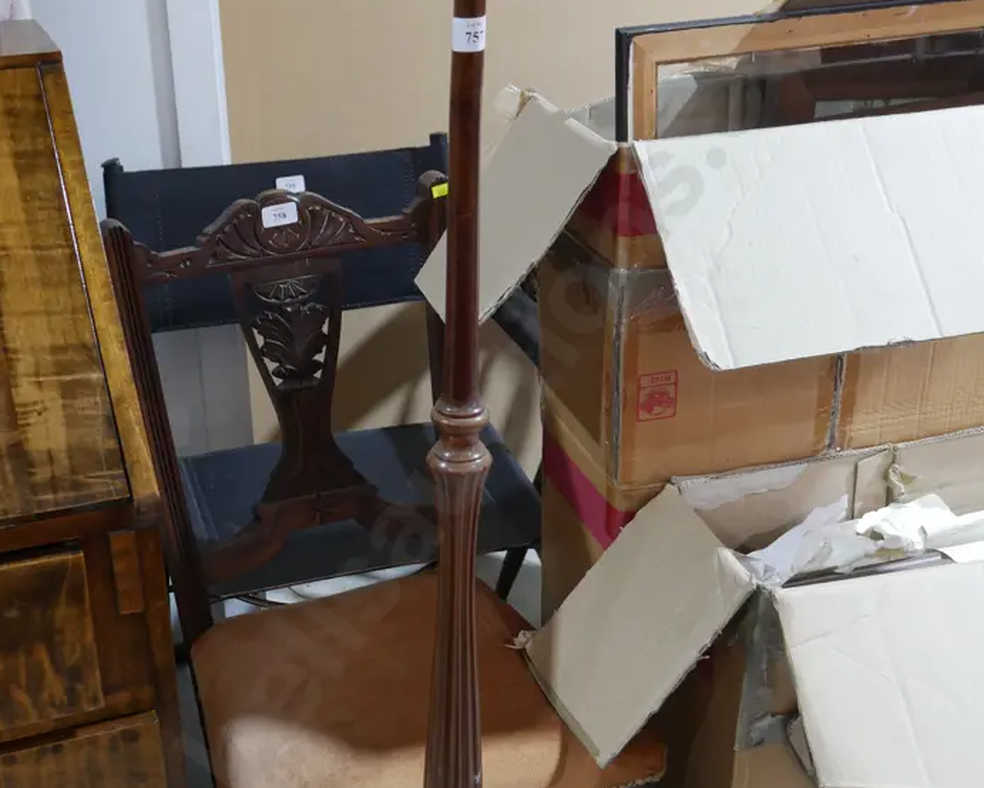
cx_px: 455
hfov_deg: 34.1
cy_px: 467
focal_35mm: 55
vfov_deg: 27.6
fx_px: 1602
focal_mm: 19
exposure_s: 1/60
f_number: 4.1
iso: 800
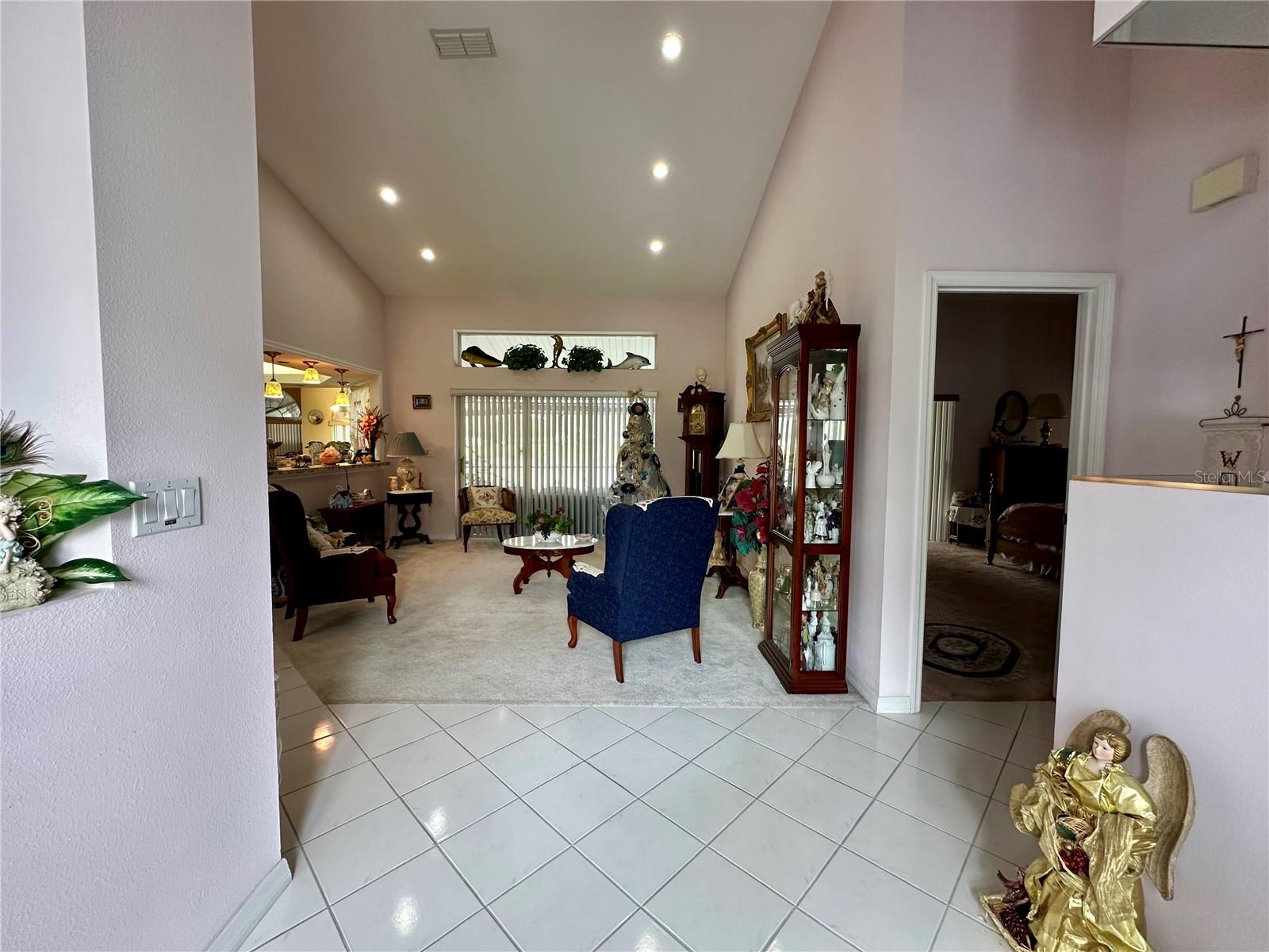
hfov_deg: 102.1
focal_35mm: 14
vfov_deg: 85.7
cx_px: 634
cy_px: 476
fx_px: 513
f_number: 2.2
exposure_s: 1/60
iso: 160
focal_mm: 2.22
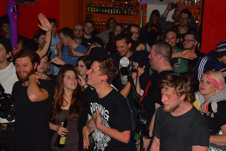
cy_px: 76
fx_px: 453
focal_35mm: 72
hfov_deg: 28.0
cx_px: 113
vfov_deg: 19.0
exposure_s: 1/60
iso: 400
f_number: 4.8
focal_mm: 48
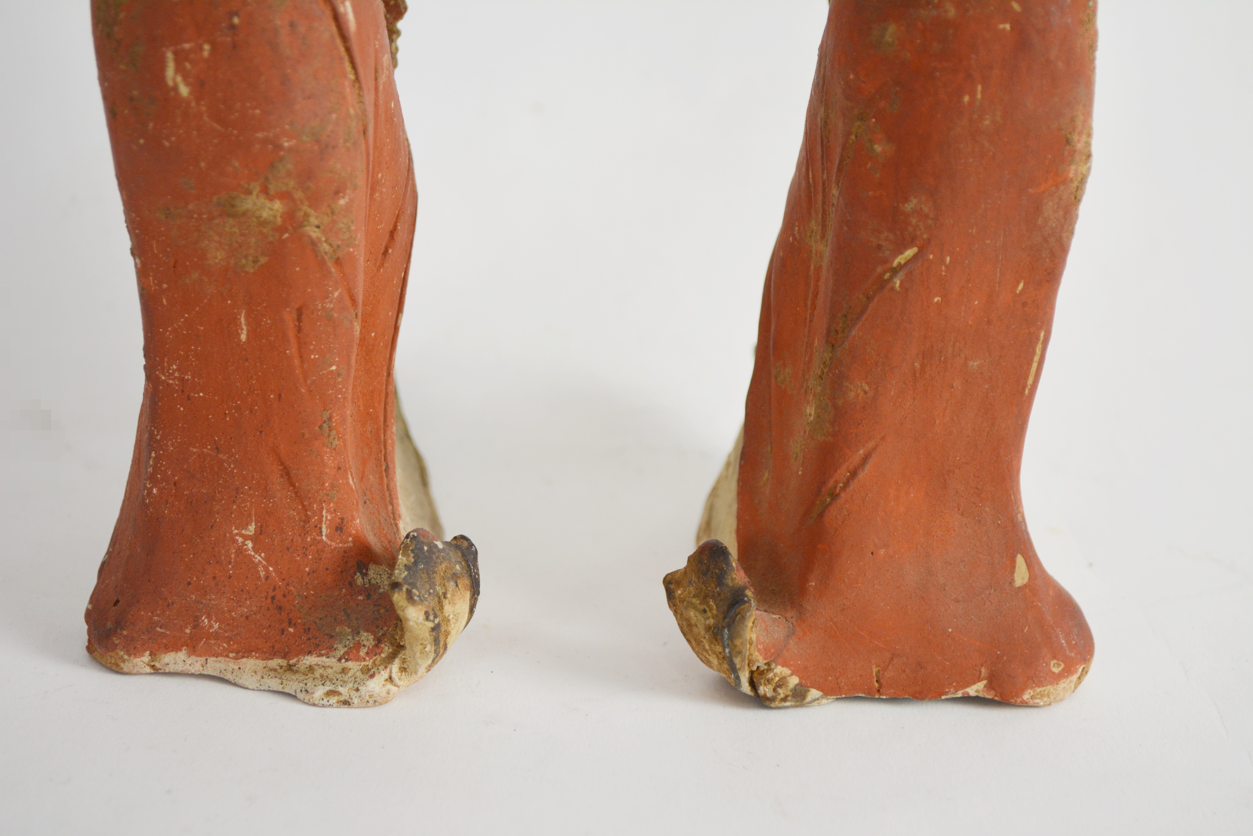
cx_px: 626
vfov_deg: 20.6
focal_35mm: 66
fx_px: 2297
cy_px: 418
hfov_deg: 30.5
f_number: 5.6
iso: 400
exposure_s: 1/125
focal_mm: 44
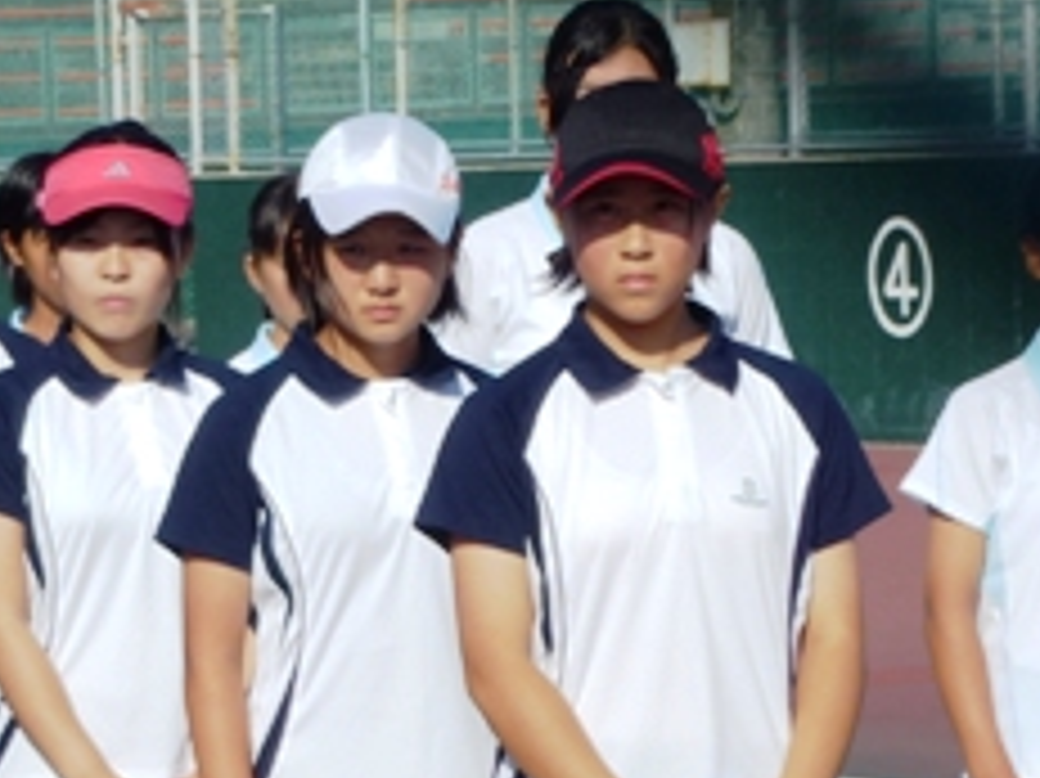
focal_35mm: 235
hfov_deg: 8.4
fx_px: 7057
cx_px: 50
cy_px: 630
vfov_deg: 6.3
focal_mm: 21.7
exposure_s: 1/800
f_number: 5.1
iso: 100
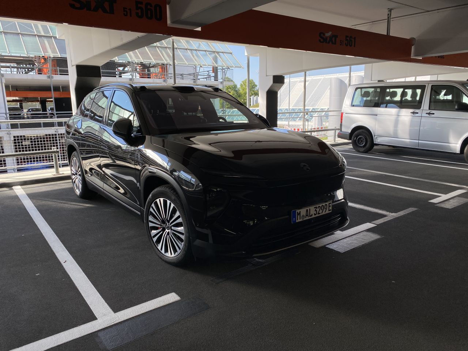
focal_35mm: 26
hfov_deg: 67.3
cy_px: 176
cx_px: 234
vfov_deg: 53.1
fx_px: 352
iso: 32
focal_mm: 4.25
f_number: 1.8
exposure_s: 1/919
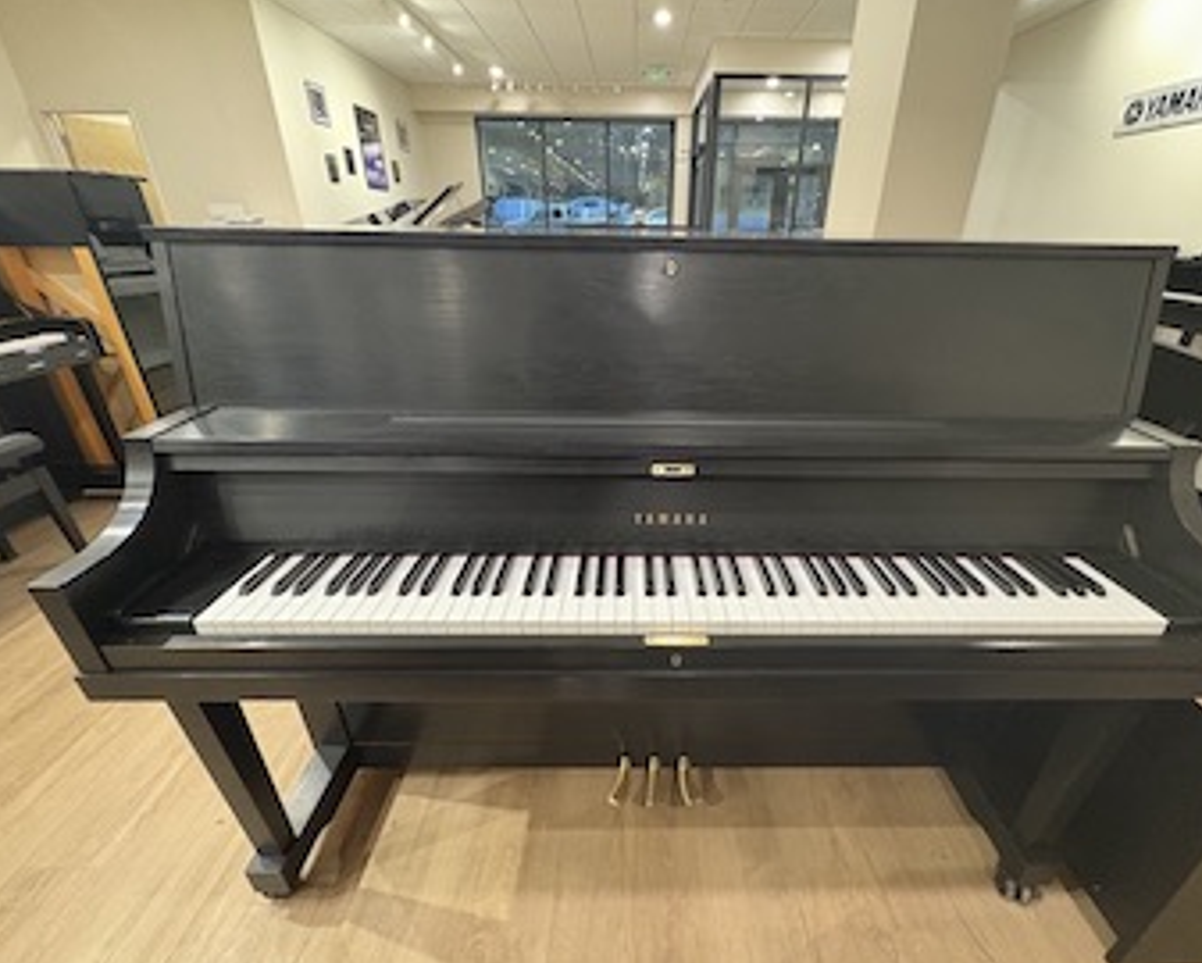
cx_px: 642
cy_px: 478
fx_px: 534
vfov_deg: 84.1
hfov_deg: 96.6
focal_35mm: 15
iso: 800
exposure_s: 1/60
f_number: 2.2
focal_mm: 2.22
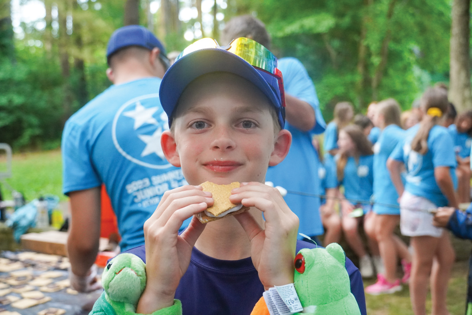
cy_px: 158
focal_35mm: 58
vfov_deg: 23.2
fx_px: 767
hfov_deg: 34.2
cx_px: 236
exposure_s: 1/160
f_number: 4.5
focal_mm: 39
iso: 2500
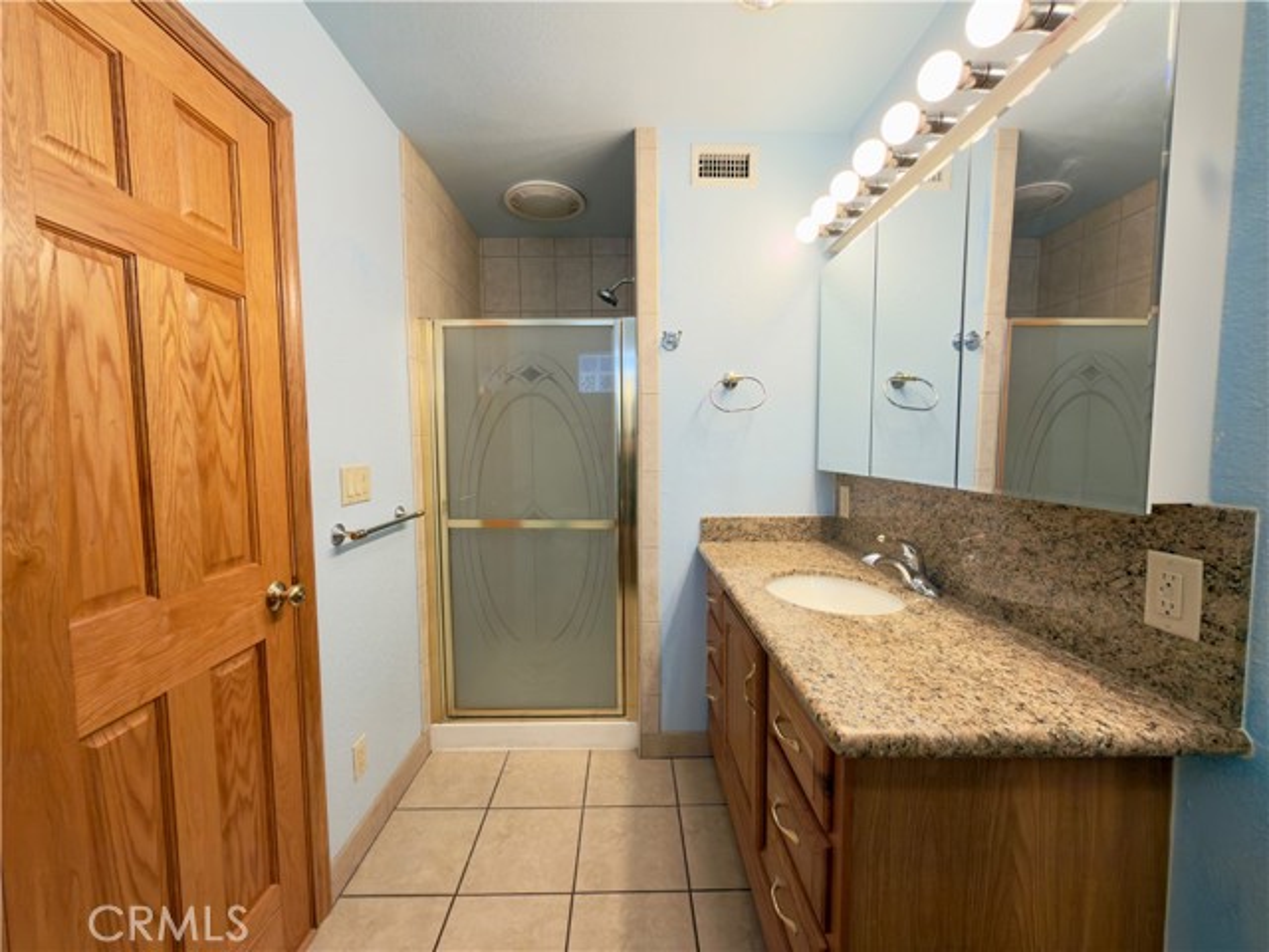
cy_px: 476
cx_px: 634
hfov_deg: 102.1
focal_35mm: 14
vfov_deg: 85.7
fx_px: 513
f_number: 2.2
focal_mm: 2.22
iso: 40
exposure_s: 1/40
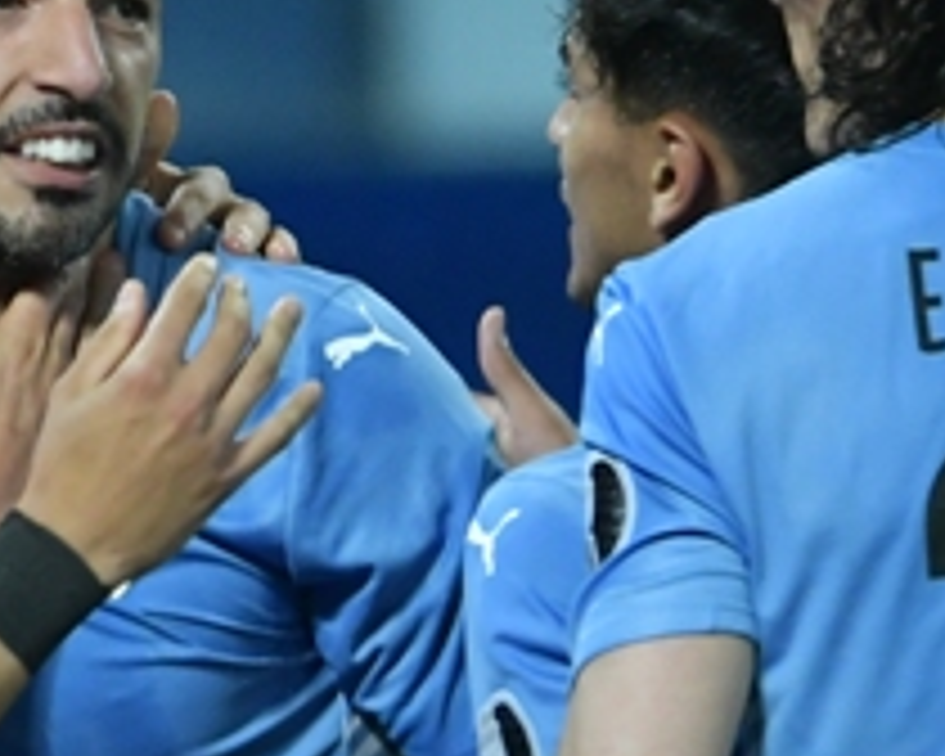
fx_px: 59880
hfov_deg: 0.9
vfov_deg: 0.7
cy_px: 745
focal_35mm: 2141
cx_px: 180
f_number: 4
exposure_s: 1/1000
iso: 2000
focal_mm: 400
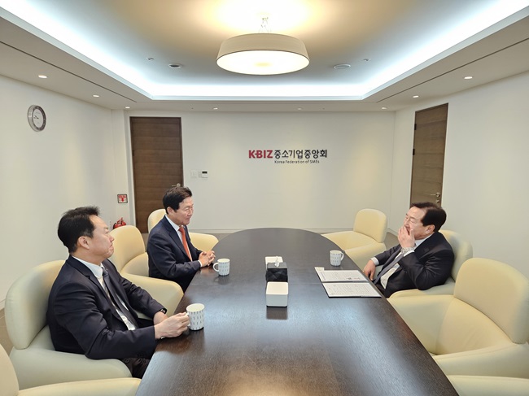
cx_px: 264
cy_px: 198
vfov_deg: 58.8
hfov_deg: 73.9
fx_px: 351
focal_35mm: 23
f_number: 1.8
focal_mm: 5.4
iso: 400
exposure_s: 1/120
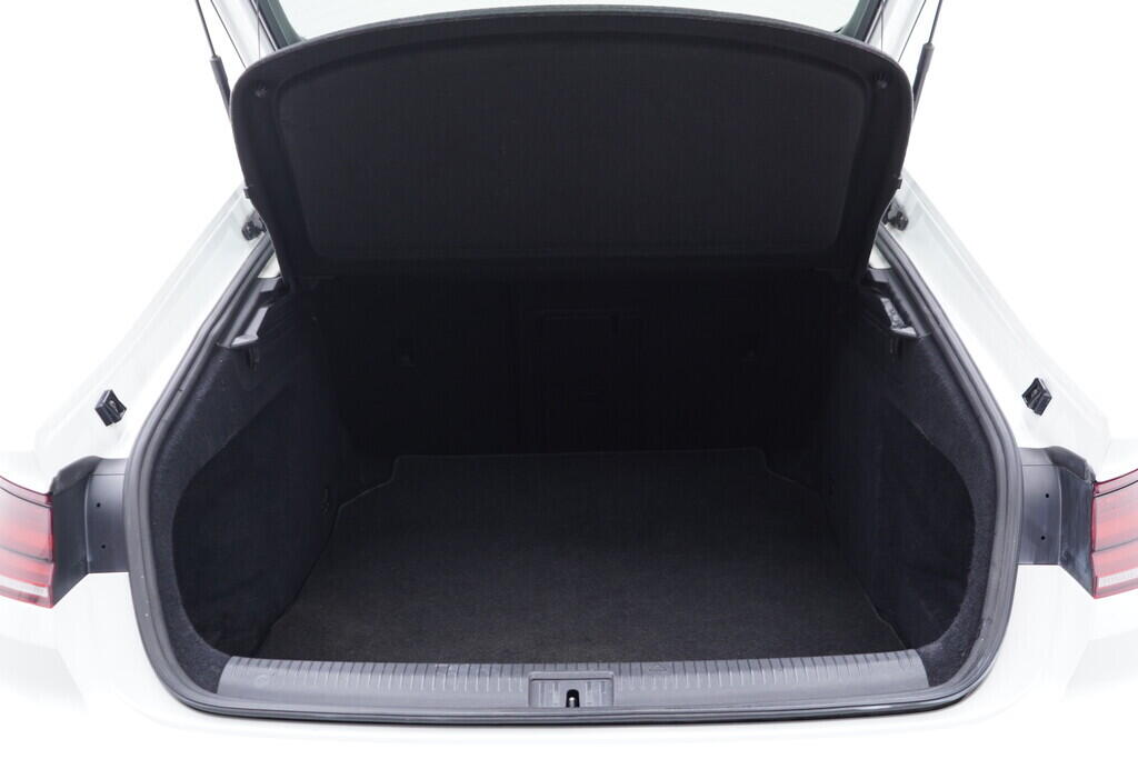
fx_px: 1138
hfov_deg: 53.1
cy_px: 380
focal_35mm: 36
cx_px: 569
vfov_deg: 36.9
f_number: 2.8
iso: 320
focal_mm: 24
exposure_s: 1/40
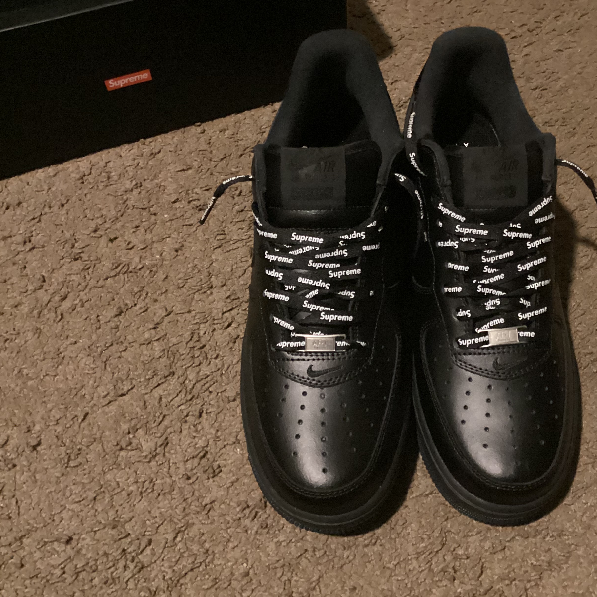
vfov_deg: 44.9
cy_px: 299
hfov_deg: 44.6
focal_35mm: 37
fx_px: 722
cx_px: 370
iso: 800
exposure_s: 1/15
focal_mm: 3.3
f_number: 2.4
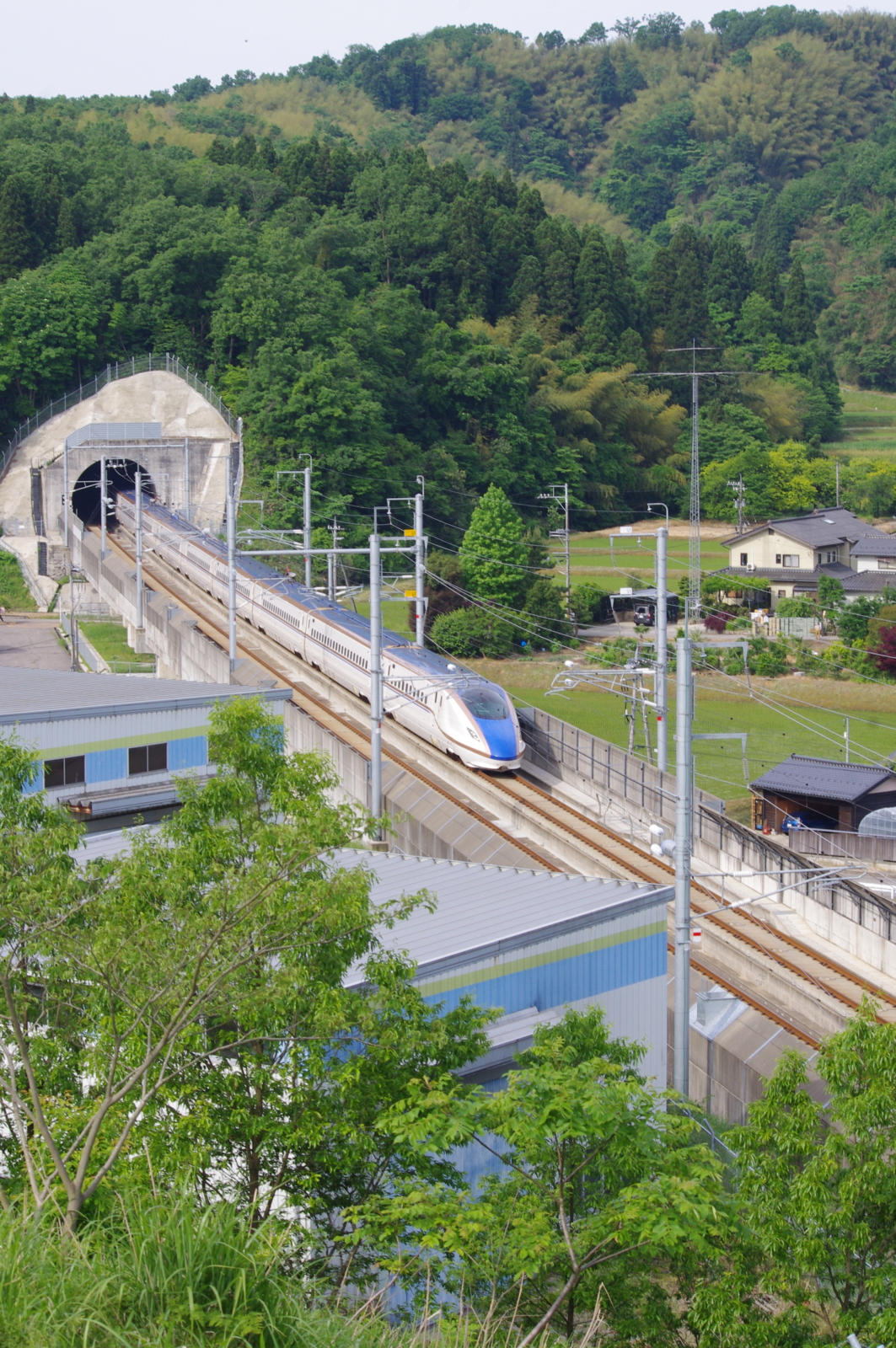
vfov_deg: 24.8
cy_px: 674
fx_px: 3068
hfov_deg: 16.6
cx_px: 448
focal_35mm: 82
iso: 400
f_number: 11
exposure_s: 1/200
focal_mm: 55
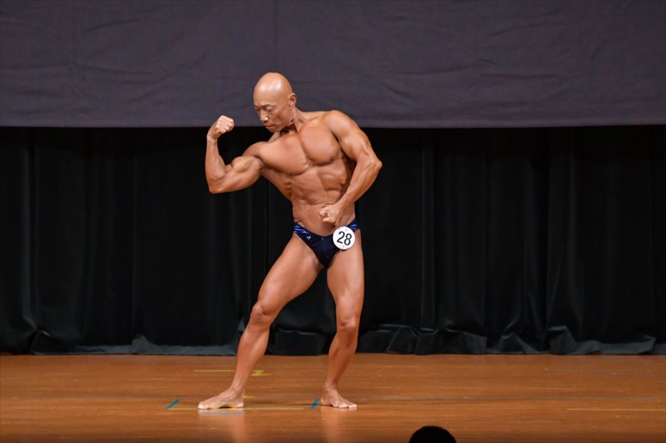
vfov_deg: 4.6
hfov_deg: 6.9
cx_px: 333
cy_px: 222
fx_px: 5547
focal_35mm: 300
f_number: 5.6
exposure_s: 1/400
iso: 5000
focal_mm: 200
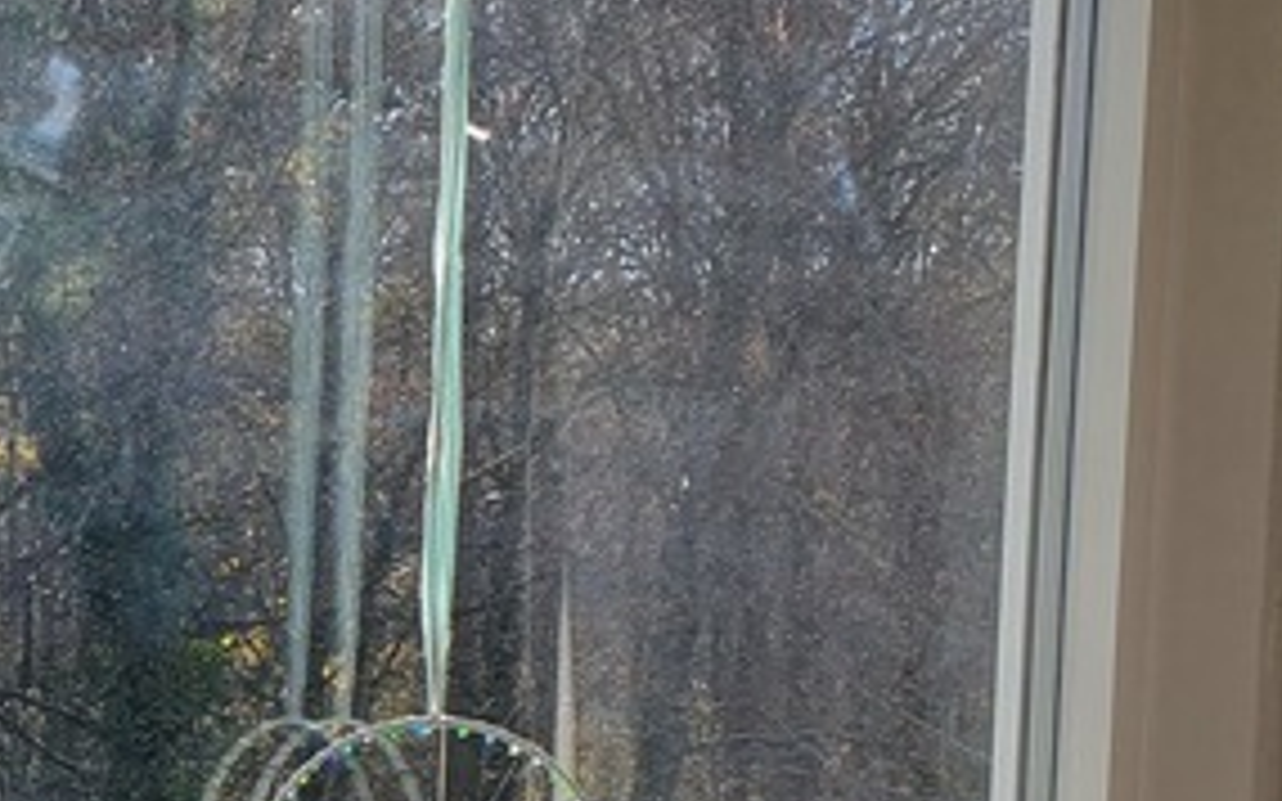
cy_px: 932
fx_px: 3458
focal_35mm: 99
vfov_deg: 12.9
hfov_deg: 17.7
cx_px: -891
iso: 50
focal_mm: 4.32
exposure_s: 1/491
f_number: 2.4
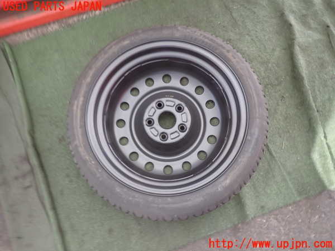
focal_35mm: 25
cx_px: 168
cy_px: 126
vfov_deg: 54.9
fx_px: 242
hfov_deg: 69.4
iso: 200
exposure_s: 1/30
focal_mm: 4.5
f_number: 2
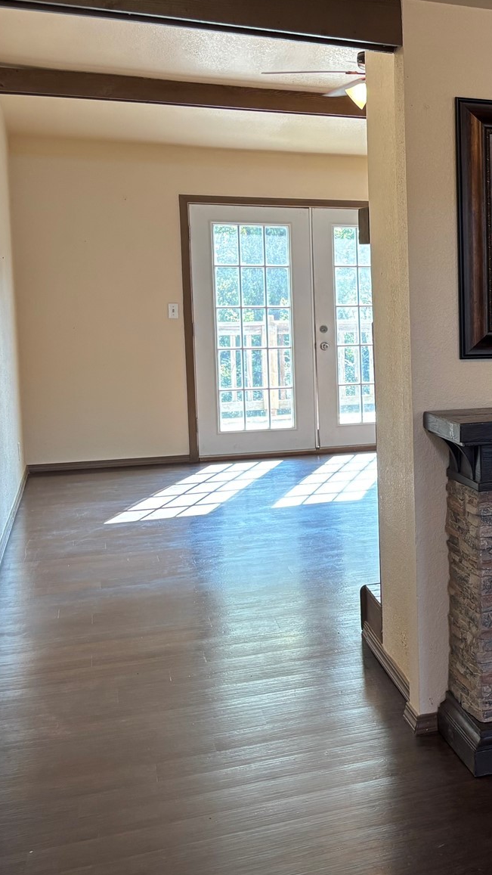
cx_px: 695
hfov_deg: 22.0
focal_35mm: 47
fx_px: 1090
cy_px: 389
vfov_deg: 43.7
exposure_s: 1/60
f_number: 1.6
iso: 100
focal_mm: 5.96
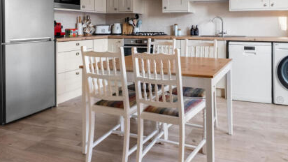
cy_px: 42
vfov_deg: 44.6
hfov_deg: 70.1
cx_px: 209
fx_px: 191
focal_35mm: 25
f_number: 4
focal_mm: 10
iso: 160
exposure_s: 1/50
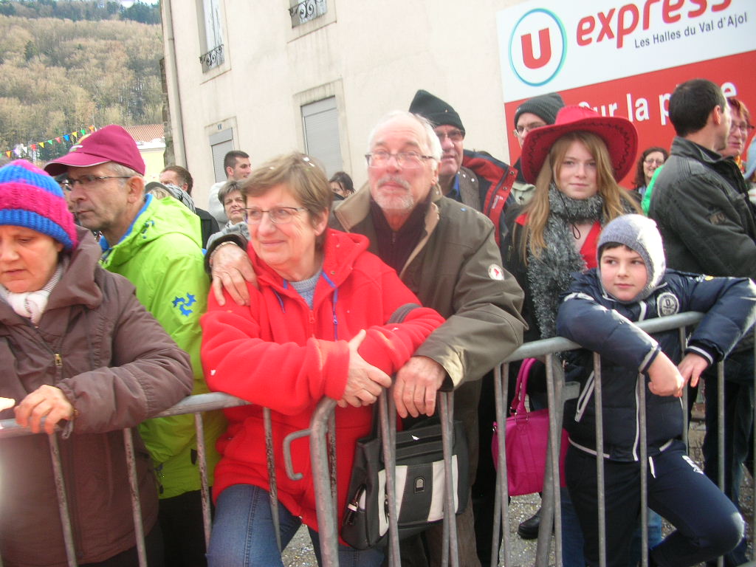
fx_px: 764
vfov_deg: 40.7
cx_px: 378
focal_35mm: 35
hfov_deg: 52.6
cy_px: 284
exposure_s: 1/94.2
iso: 50
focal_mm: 5.8
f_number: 2.8
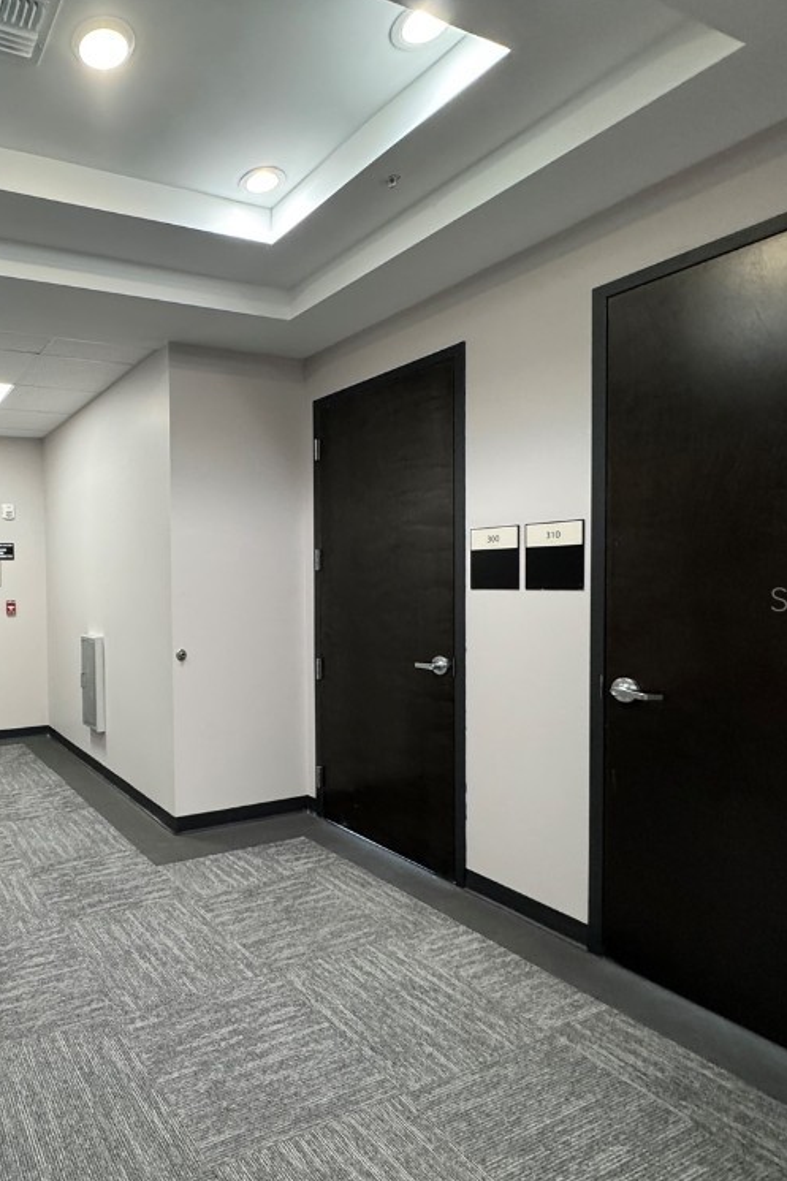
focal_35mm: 20
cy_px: 598
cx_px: 109
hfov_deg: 55.4
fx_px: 656
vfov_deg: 84.0
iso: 320
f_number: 2.2
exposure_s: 1/120
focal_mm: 2.22
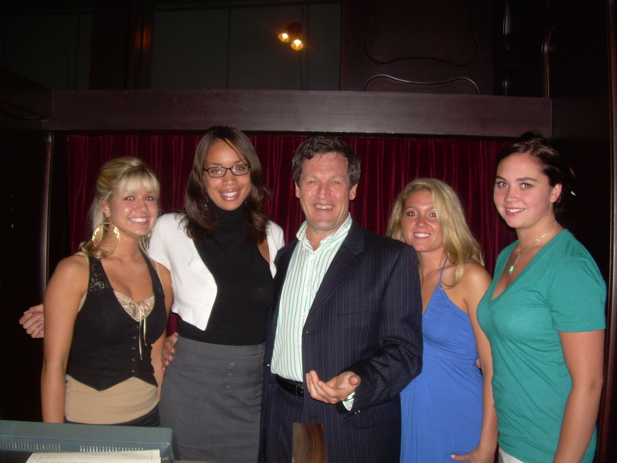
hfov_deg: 49.0
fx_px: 677
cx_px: 308
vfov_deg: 37.7
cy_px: 232
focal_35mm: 38
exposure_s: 1/60
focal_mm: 6.3
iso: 130
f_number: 2.8
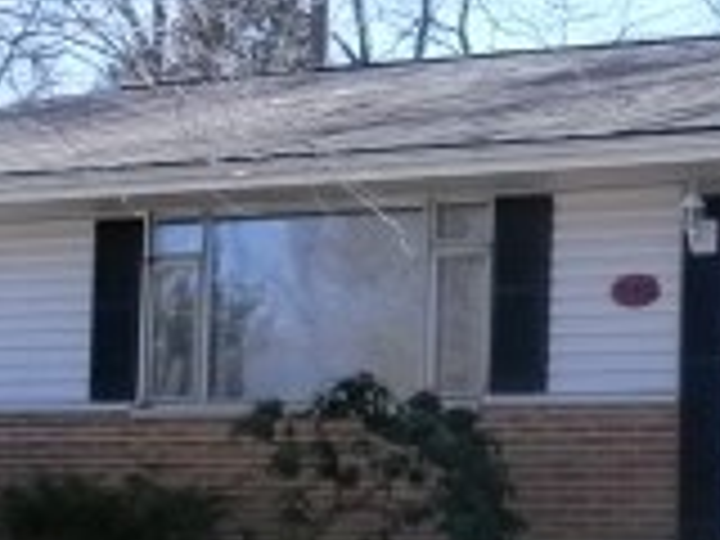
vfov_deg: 12.3
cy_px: 382
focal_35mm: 120
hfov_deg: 15.2
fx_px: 2496
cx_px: 1071
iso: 100
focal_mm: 5.36
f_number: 8.9
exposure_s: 1/50
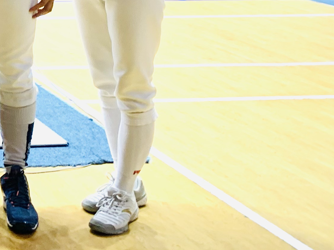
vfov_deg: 14.1
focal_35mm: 94
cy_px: -184
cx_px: -218
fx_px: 907
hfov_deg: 17.8
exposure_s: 1/50
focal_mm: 4.25
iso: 125
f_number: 1.8
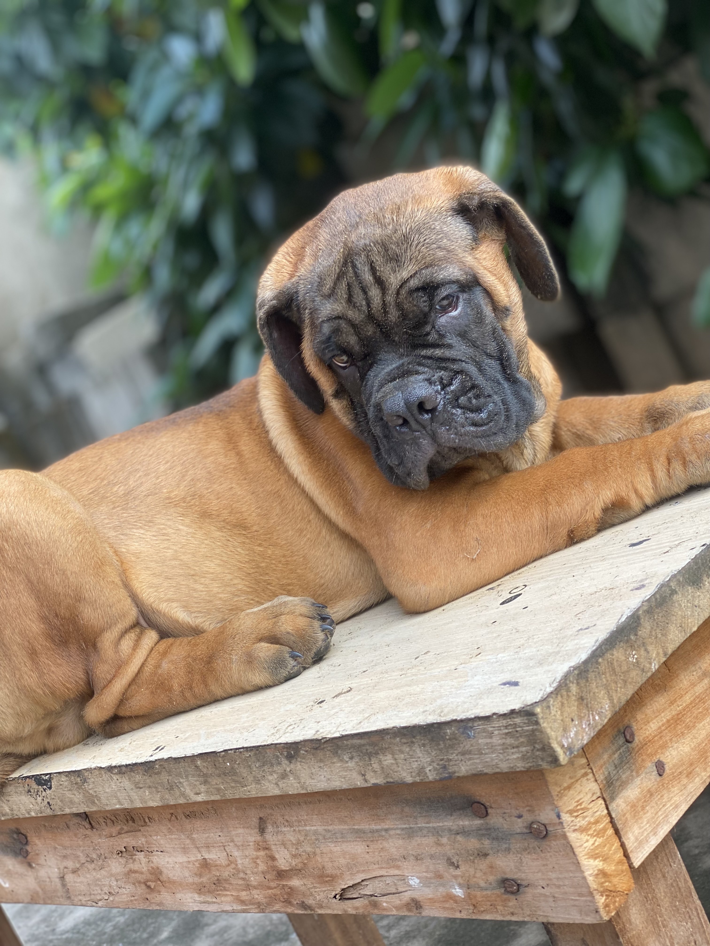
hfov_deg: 28.0
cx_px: 355
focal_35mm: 52
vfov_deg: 36.8
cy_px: 473
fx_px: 1422
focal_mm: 6
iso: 20
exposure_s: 1/161
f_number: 2
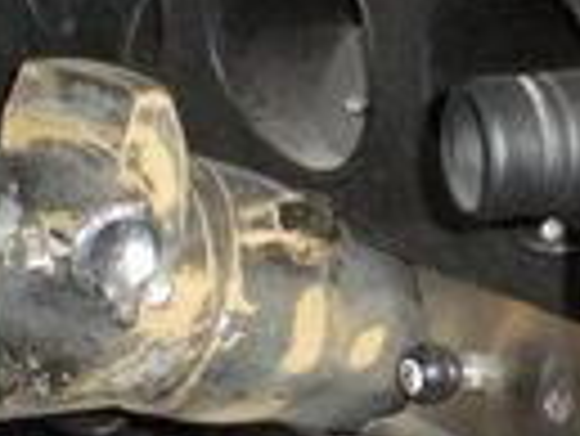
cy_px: 13
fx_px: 2985
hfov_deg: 10.9
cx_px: 728
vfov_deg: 8.3
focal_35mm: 178
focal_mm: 6.3
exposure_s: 1/60
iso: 400
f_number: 3.5
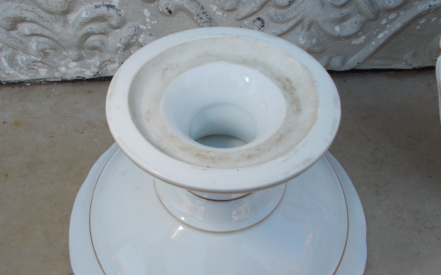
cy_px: 147
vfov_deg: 39.4
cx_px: 220
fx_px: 385
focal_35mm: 32
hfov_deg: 59.7
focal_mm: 5.3
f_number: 3.4
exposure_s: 1/100
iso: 80
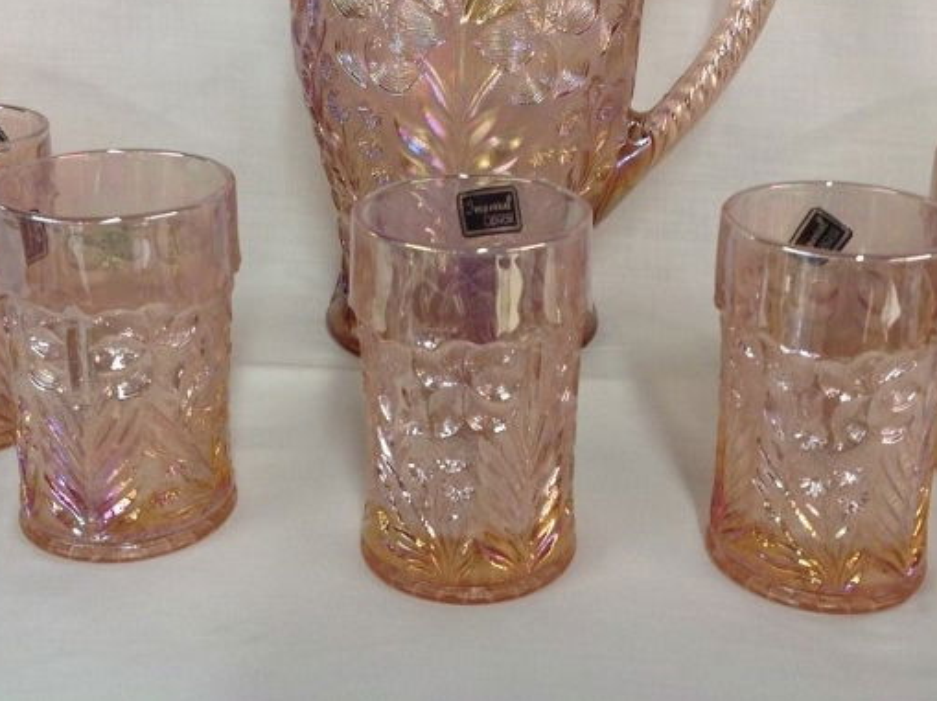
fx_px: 1488
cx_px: 504
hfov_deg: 34.9
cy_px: 156
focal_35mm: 55
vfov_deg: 26.1
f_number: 2.4
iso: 64
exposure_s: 1/15
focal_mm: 4.28
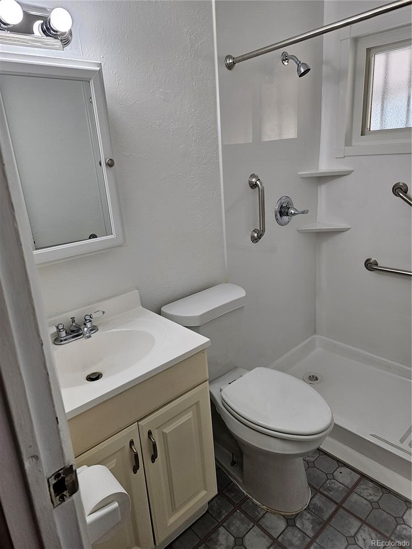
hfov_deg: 58.9
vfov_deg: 73.9
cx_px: 206
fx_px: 365
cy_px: 274
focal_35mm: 23
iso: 50
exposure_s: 1/120
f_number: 1.7
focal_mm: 6.3
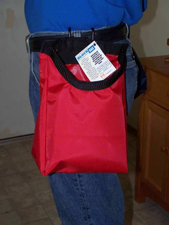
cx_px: 84
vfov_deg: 29.0
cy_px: 112
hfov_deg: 21.9
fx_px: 436
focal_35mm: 67
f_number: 3.2
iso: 140
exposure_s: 1/60
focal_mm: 11.1
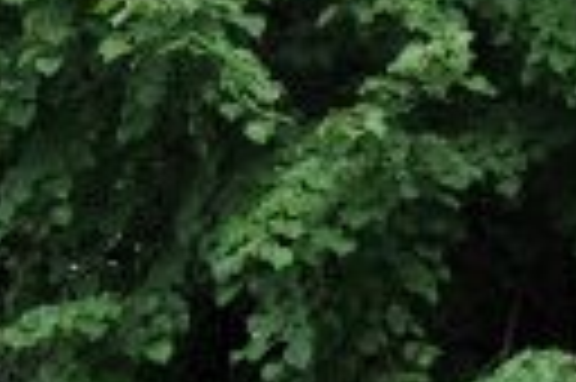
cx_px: 1066
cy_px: 834
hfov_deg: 5.7
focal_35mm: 356
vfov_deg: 3.8
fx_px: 5689
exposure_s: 1/500
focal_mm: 38
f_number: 5.6
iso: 500
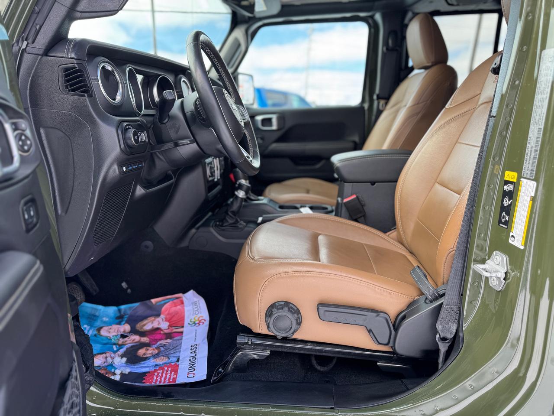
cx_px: 277
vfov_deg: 56.8
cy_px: 208
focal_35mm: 24
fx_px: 384
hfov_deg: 71.6
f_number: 1.78
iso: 64
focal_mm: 6.76
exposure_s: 1/220
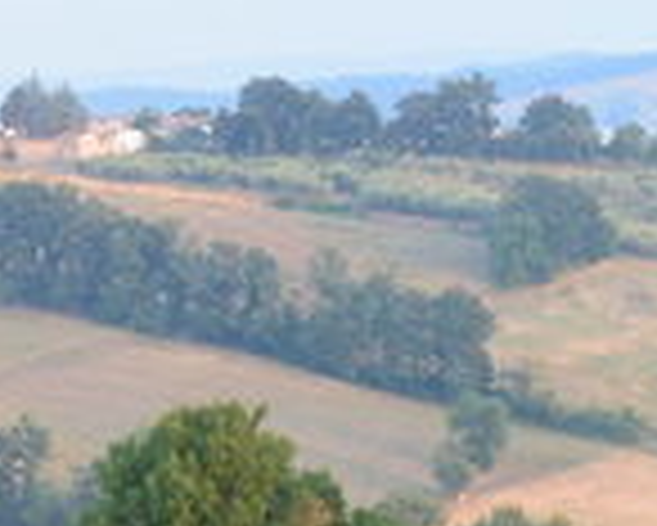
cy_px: 861
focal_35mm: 285
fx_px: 5545
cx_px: -675
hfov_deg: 6.6
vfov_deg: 5.4
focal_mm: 27.5
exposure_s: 1/80
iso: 400
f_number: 5.6
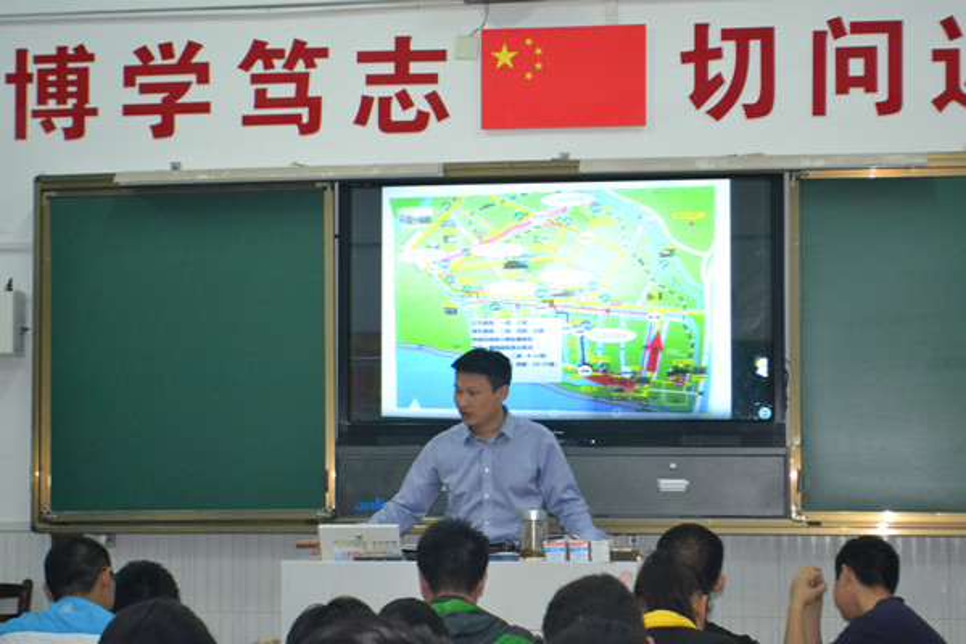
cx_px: 483
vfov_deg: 16.6
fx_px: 2214
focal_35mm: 82
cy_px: 322
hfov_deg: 24.6
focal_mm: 55
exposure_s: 1/60
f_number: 5.6
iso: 2800
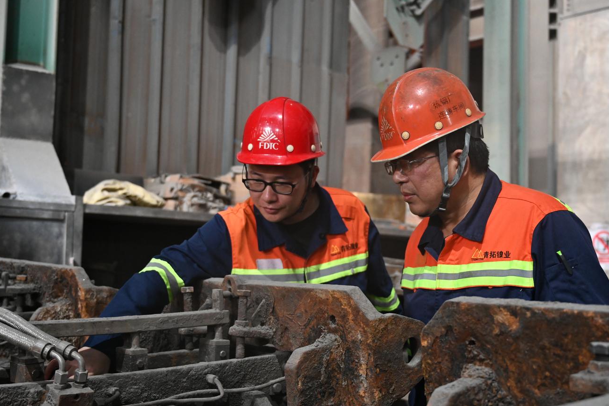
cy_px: 212
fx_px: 795
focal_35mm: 47
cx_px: 299
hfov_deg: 41.9
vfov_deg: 28.7
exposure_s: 1/80
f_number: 4
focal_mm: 38
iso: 3200
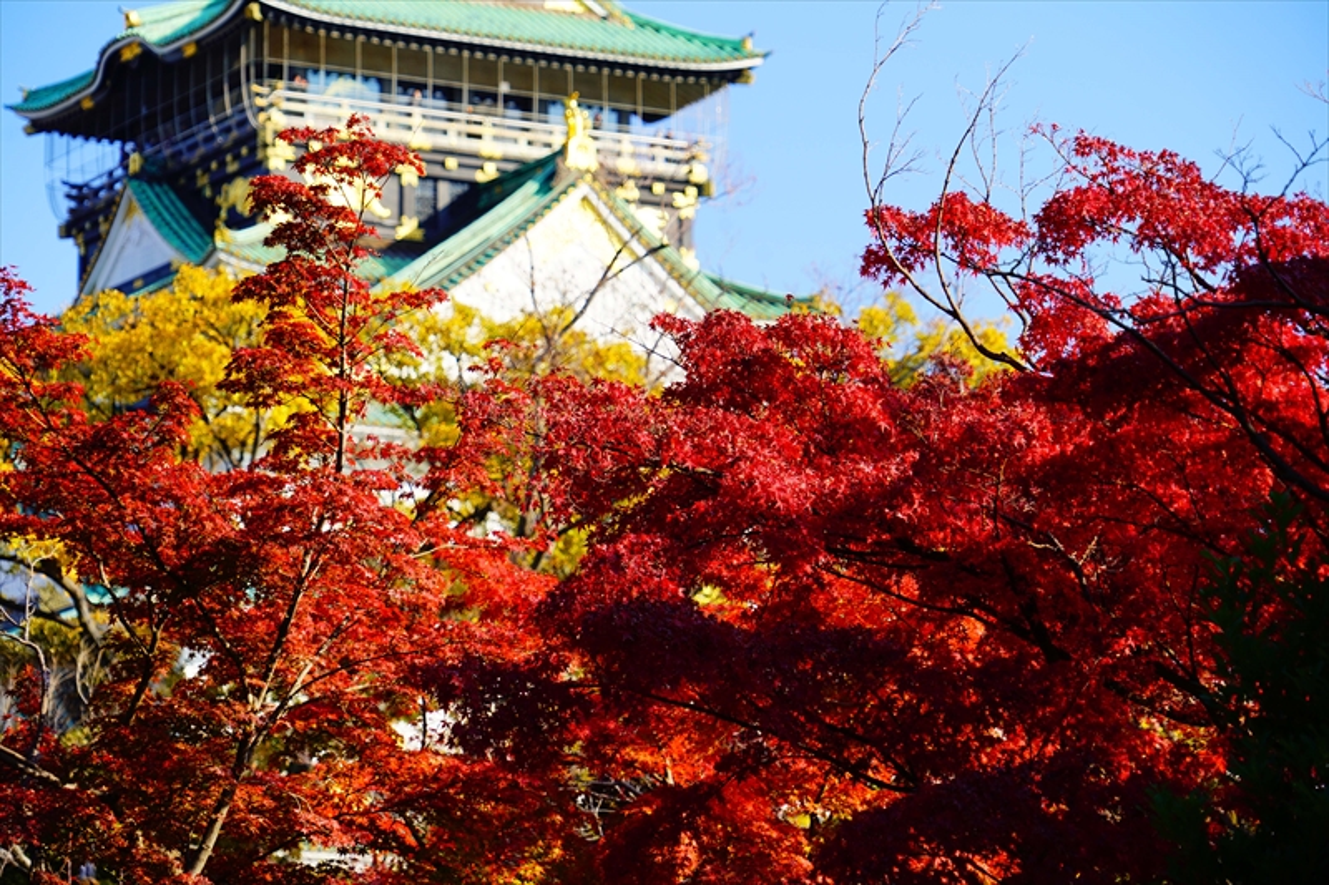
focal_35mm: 144
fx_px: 5315
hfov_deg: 14.3
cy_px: 442
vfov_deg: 9.5
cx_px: 664
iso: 100
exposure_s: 1/200
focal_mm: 144
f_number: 6.7
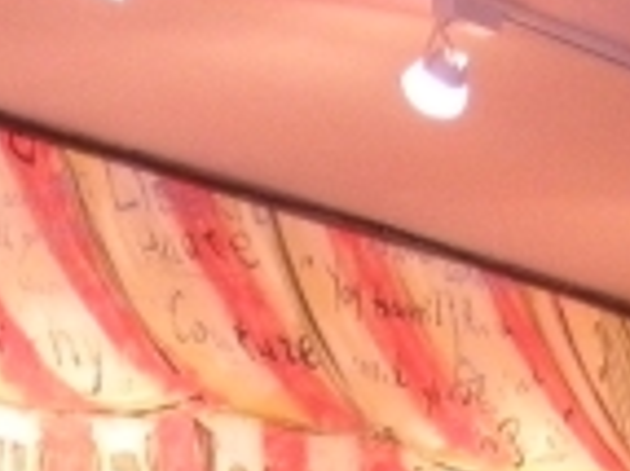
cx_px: 229
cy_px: 1299
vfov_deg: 7.0
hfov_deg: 10.1
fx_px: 3564
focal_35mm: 196
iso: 400
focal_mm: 6.3
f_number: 3.5
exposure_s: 1/30
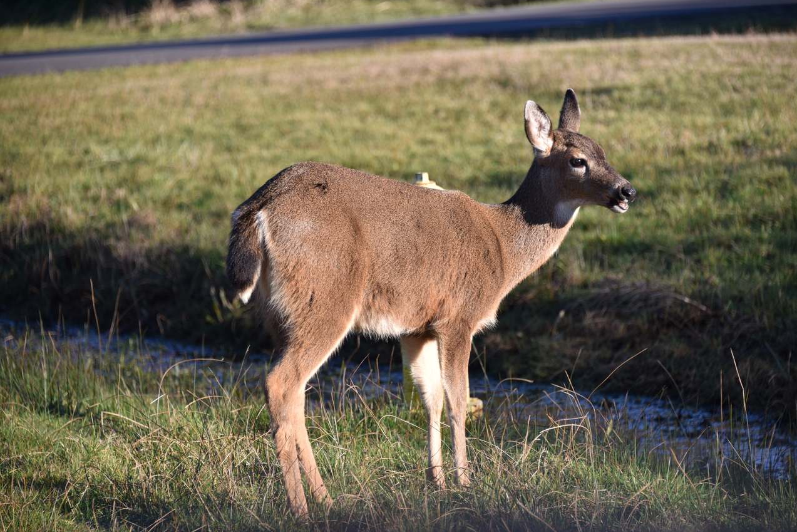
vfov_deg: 7.6
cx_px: 400
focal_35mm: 181
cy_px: 266
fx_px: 4007
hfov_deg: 11.4
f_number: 5.6
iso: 250
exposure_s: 1/400
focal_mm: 180
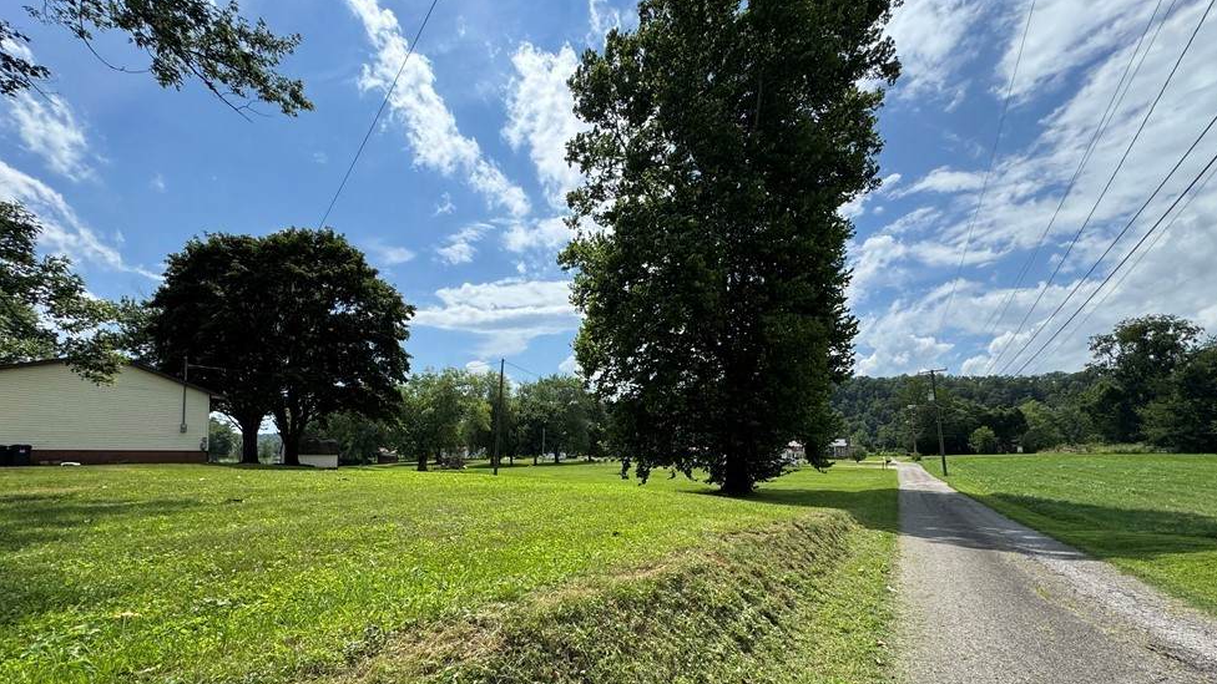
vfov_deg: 66.0
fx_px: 516
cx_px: 597
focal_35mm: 16
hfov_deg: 99.4
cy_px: 432
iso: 40
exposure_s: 1/1789
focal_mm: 2.22
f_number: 2.2
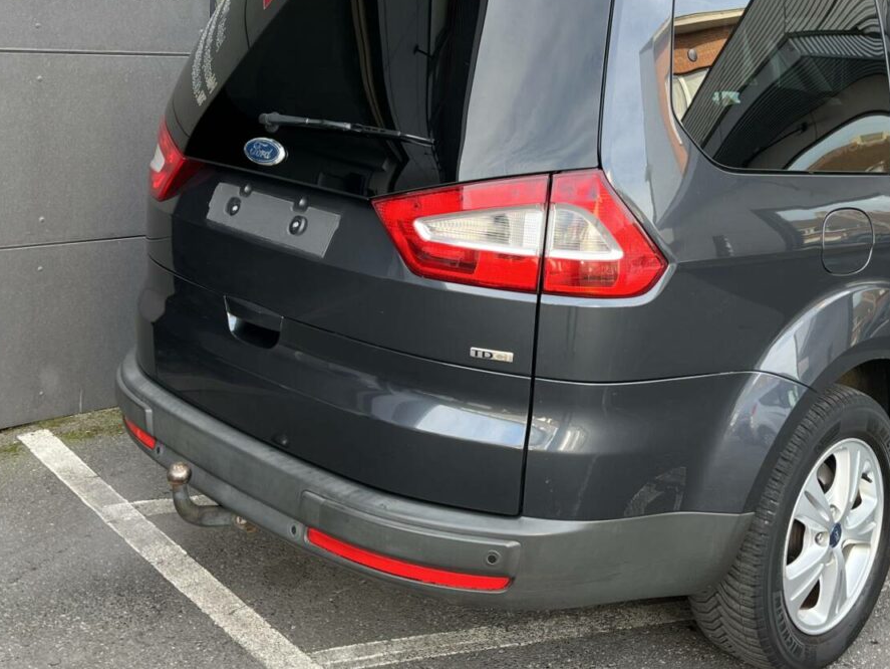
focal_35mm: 45
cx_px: 552
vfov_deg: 31.5
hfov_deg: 41.8
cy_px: 147
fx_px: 1157
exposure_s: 1/128
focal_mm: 5.1
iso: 32
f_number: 1.6
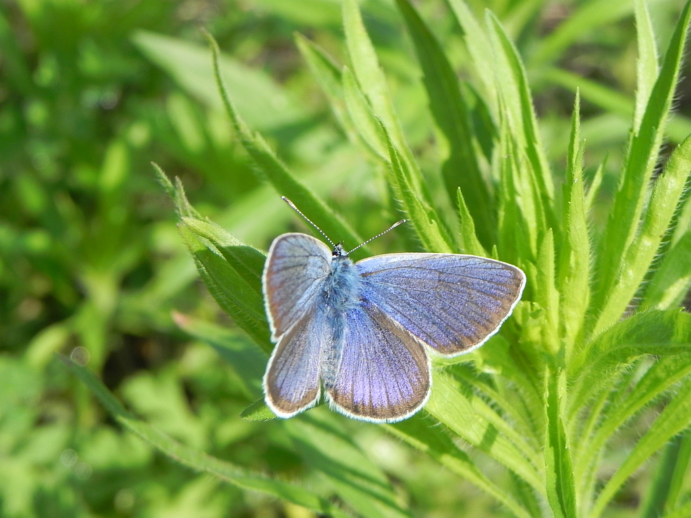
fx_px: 1697
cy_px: 259
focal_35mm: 85
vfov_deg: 17.4
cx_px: 346
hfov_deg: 23.0
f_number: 5
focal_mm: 15.1
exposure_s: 1/600
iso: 160
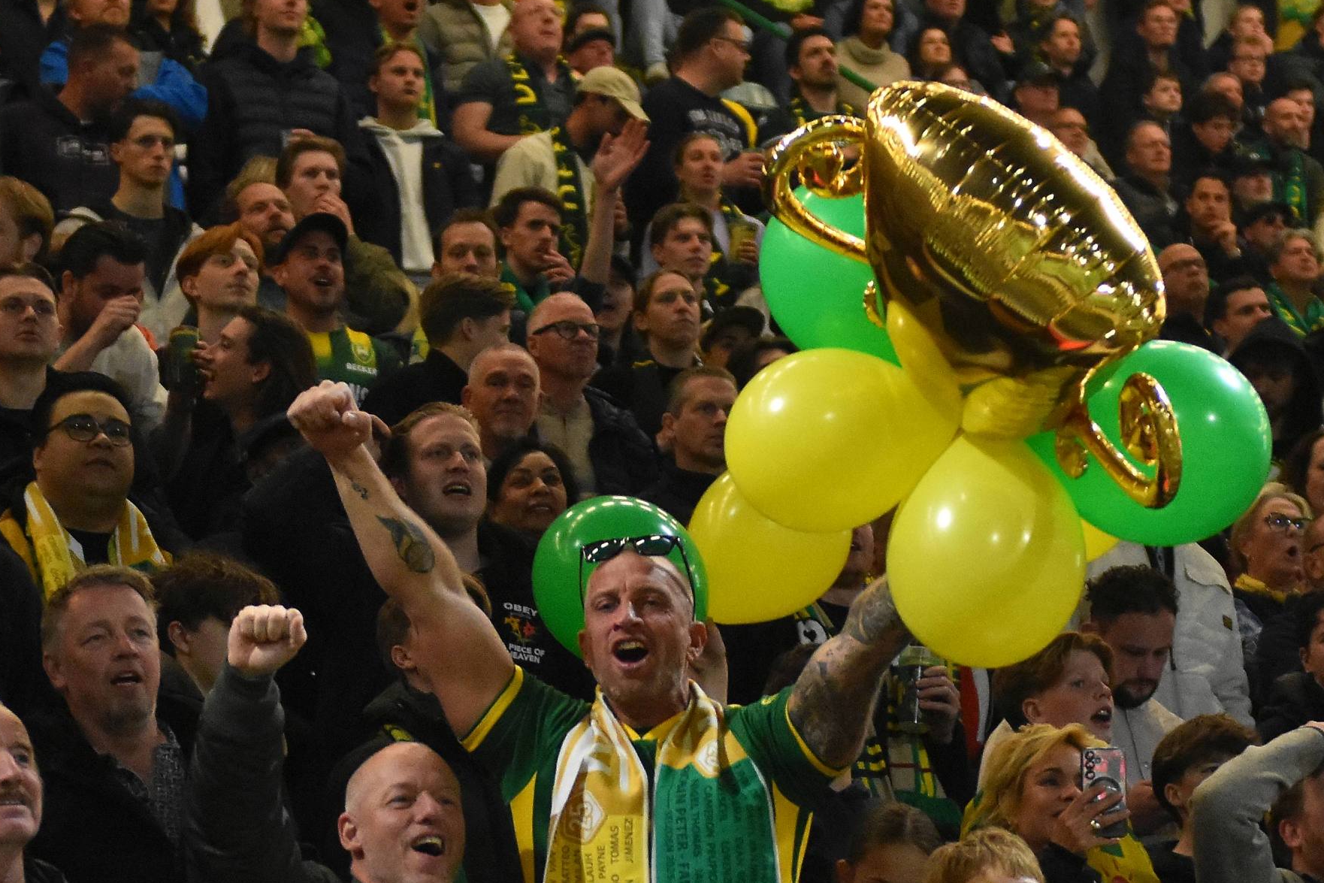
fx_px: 2705
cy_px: 471
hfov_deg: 27.5
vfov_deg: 18.5
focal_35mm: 74
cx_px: 687
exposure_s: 1/400
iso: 4000
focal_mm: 45
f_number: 2.8
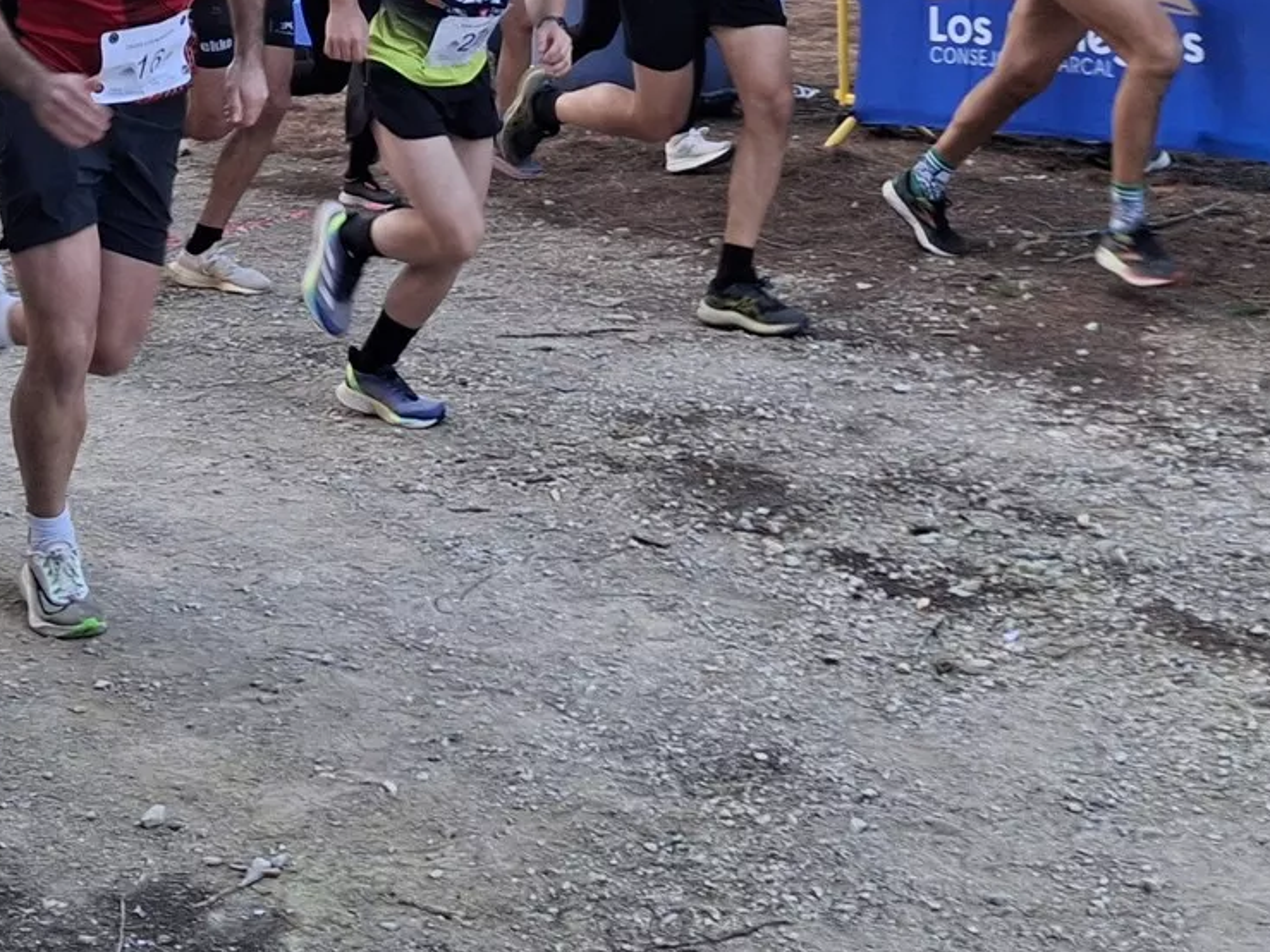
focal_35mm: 69
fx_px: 2531
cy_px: -229
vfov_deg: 19.8
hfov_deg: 27.9
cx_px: 352
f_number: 1.8
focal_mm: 4.69
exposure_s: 1/236
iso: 32
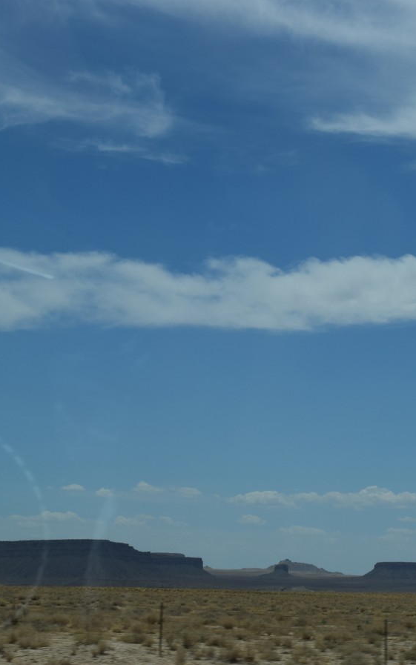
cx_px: 379
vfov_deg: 22.6
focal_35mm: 92
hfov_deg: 14.1
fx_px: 1668
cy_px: 332
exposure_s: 1/640
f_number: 13
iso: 200
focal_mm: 40
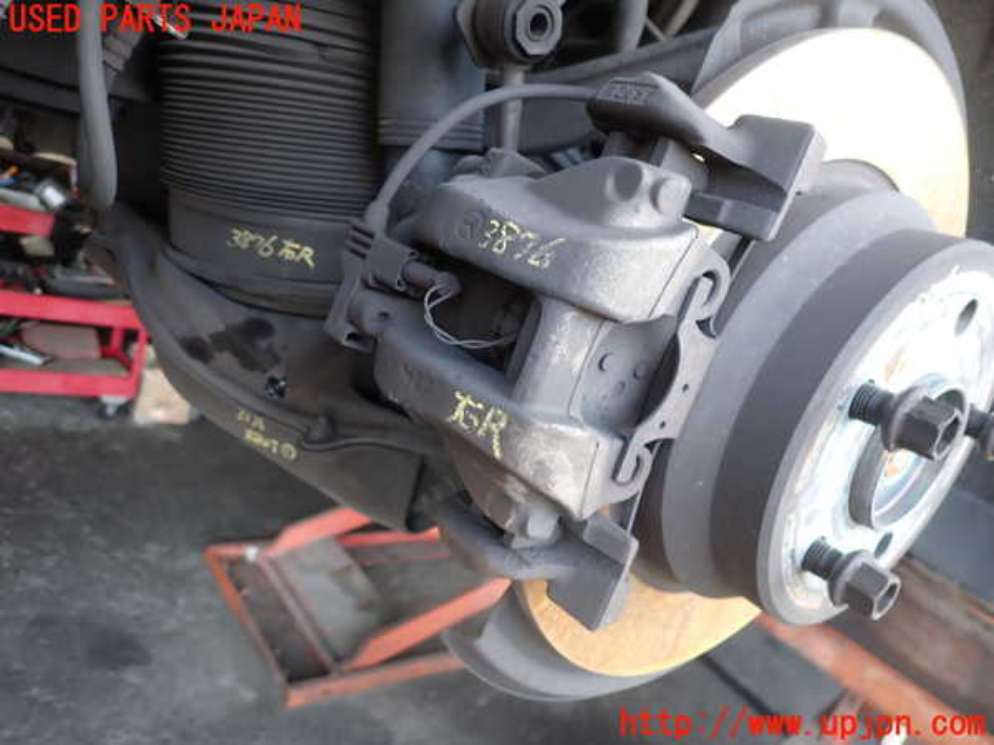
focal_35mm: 25
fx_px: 718
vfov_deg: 54.9
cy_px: 372
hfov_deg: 69.4
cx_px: 497
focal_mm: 4.5
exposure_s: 1/60
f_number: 2
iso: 160
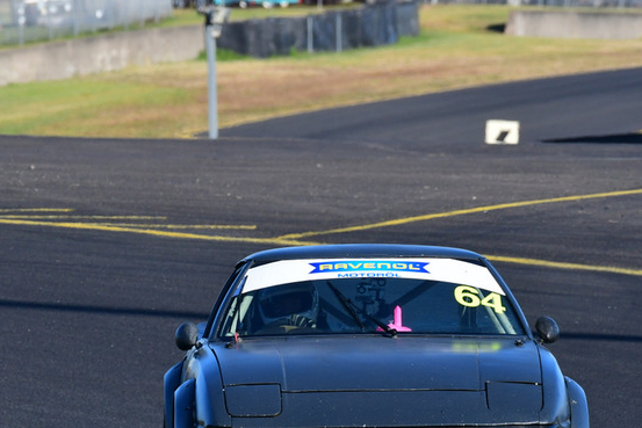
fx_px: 14323
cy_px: 298
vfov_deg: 1.7
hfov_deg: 2.6
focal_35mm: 803
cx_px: 310
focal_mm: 370
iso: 800
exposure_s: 1/800
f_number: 11
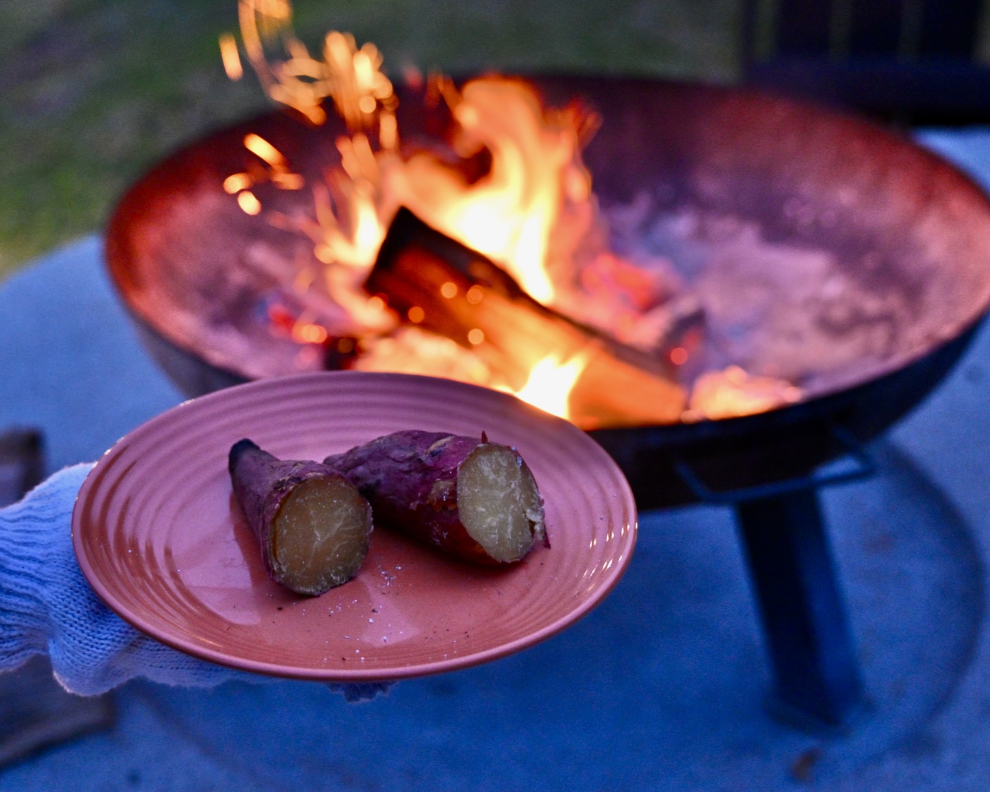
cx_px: 446
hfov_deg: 39.5
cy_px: 396
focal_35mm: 47
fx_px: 1377
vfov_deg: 32.1
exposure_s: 1/25
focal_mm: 41
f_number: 5
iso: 2800
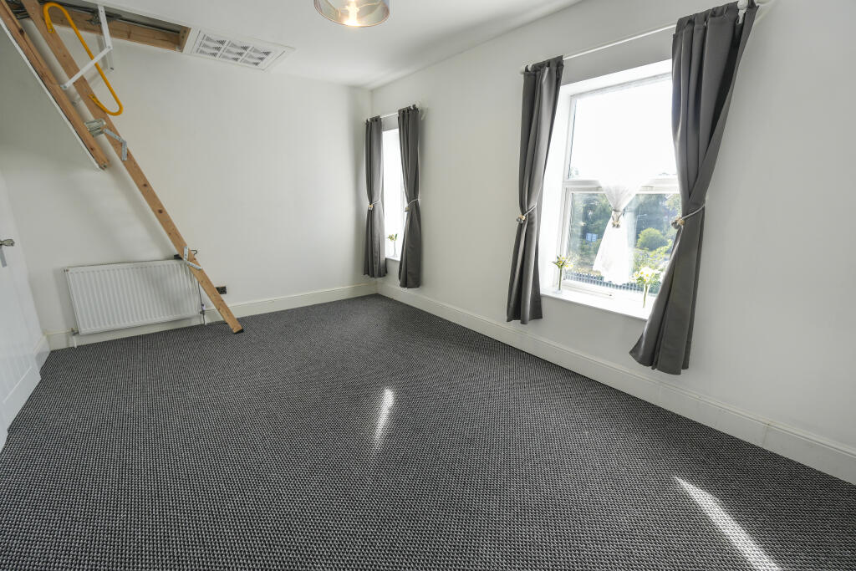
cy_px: 286
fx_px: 357
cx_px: 428
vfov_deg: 77.3
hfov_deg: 100.4
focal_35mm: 15
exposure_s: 1/60
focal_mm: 10
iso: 100
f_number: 4.5
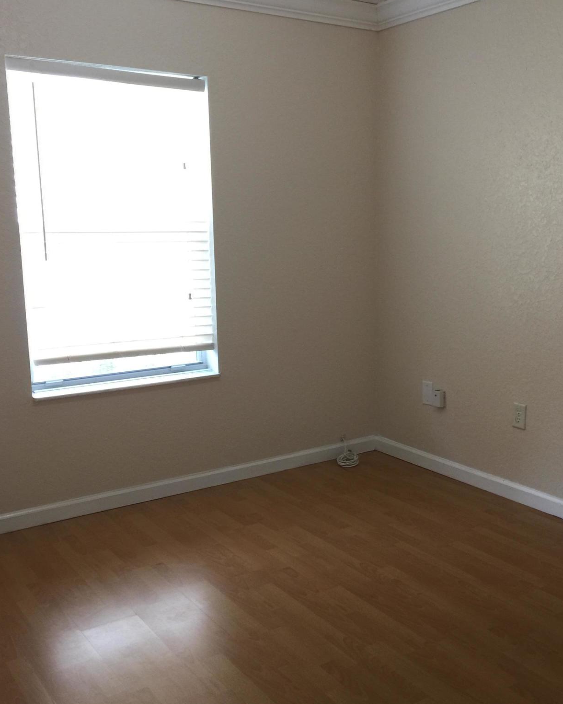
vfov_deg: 49.0
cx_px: 313
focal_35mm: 37
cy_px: 383
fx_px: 771
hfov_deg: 40.1
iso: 50
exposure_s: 1/15
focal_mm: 4.15
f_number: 2.2
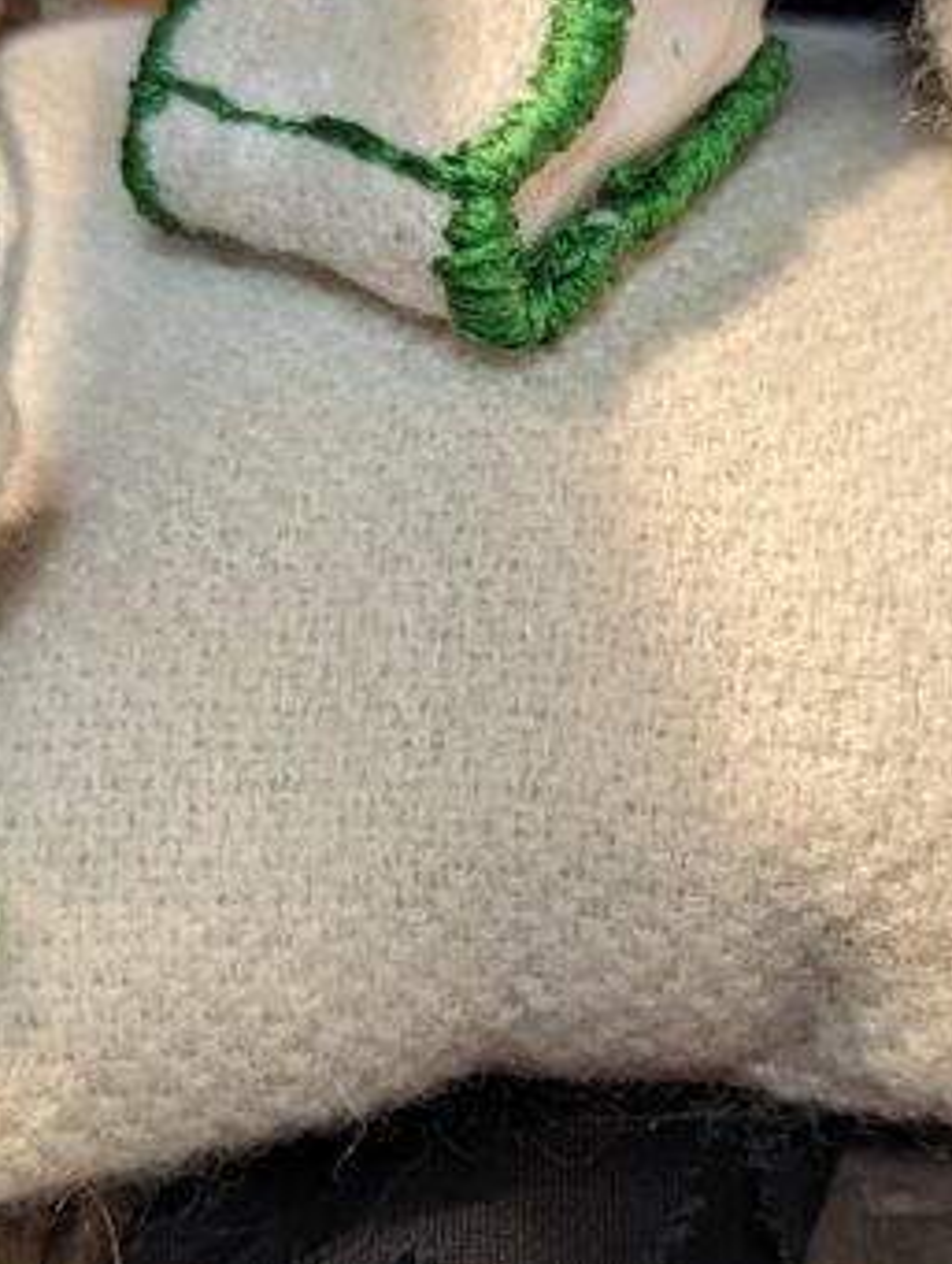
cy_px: 667
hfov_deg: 20.5
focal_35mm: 72
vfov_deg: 27.0
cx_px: 517
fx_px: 2632
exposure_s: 1/24
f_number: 1.85
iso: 68
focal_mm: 6.81
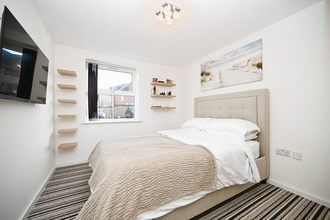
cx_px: 165
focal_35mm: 14
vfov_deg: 81.2
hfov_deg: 104.2
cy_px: 110
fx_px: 128
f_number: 4
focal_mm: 14
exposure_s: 1/60
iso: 110
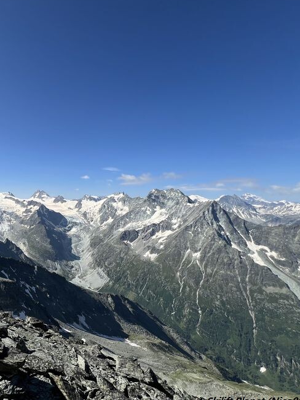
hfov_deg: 60.7
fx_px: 208
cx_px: 31
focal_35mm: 18
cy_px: 199
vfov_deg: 87.7
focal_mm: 1.57
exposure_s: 1/2597
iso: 32
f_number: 1.8
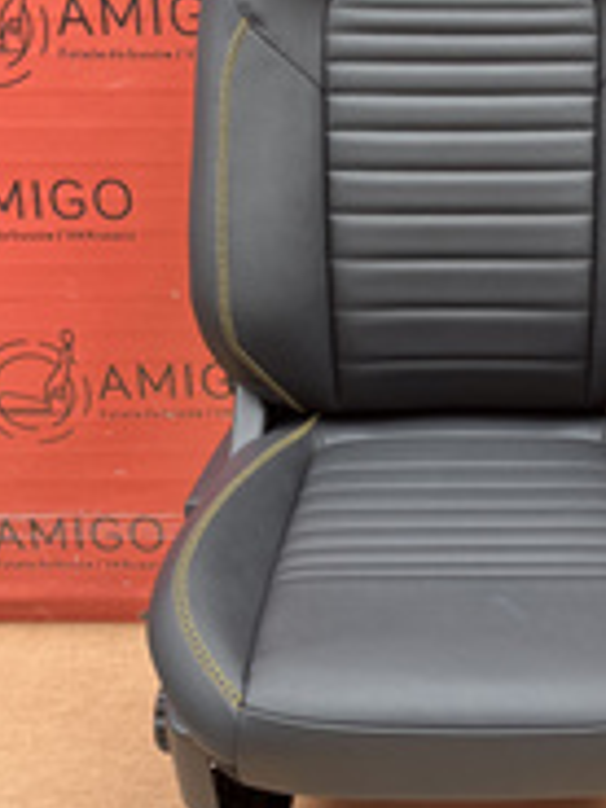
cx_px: 461
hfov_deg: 28.1
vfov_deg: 37.2
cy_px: 281
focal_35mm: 51
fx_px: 1190
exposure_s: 1/121
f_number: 1.6
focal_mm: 5.1
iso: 125
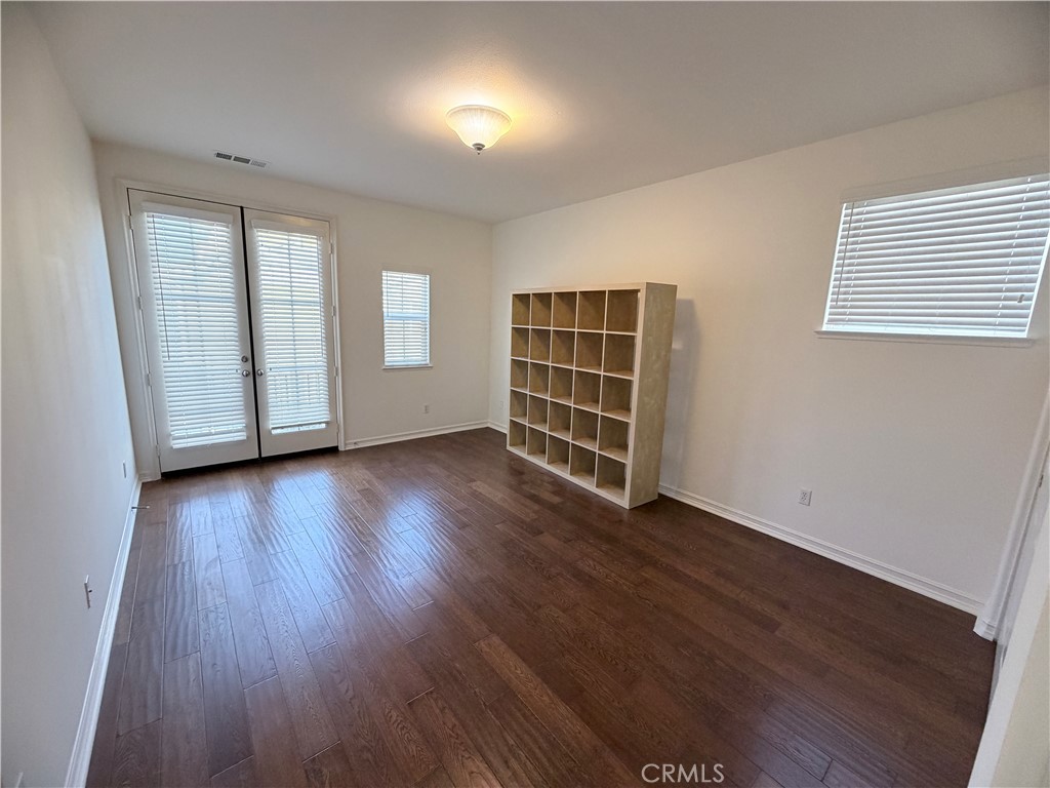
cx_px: 525
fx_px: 425
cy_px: 394
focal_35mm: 14
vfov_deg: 85.7
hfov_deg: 102.1
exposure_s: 1/120
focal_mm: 2.22
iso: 200
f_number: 2.2
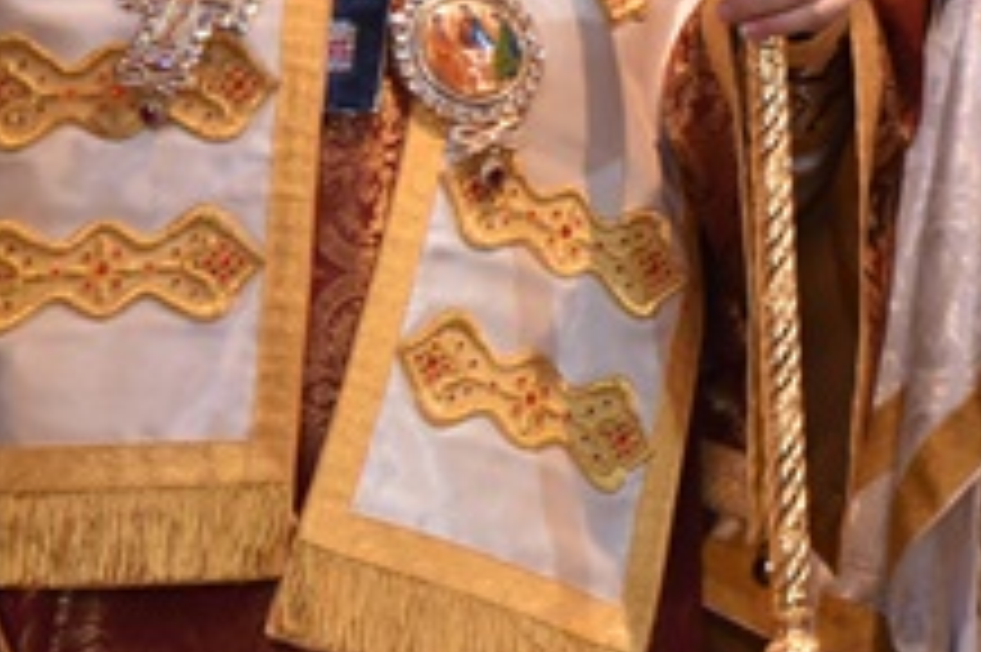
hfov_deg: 8.4
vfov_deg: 5.6
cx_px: 1233
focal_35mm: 242
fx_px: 6589
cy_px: -375
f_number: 4
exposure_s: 1/160
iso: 2000
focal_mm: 62
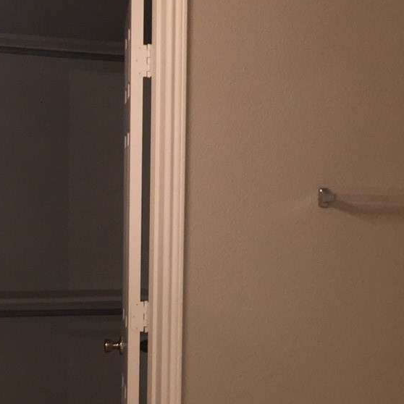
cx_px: 282
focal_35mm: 94
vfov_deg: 18.2
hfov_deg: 18.4
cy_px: 352
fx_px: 1241
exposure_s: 1/30
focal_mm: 4.15
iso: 40
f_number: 2.2
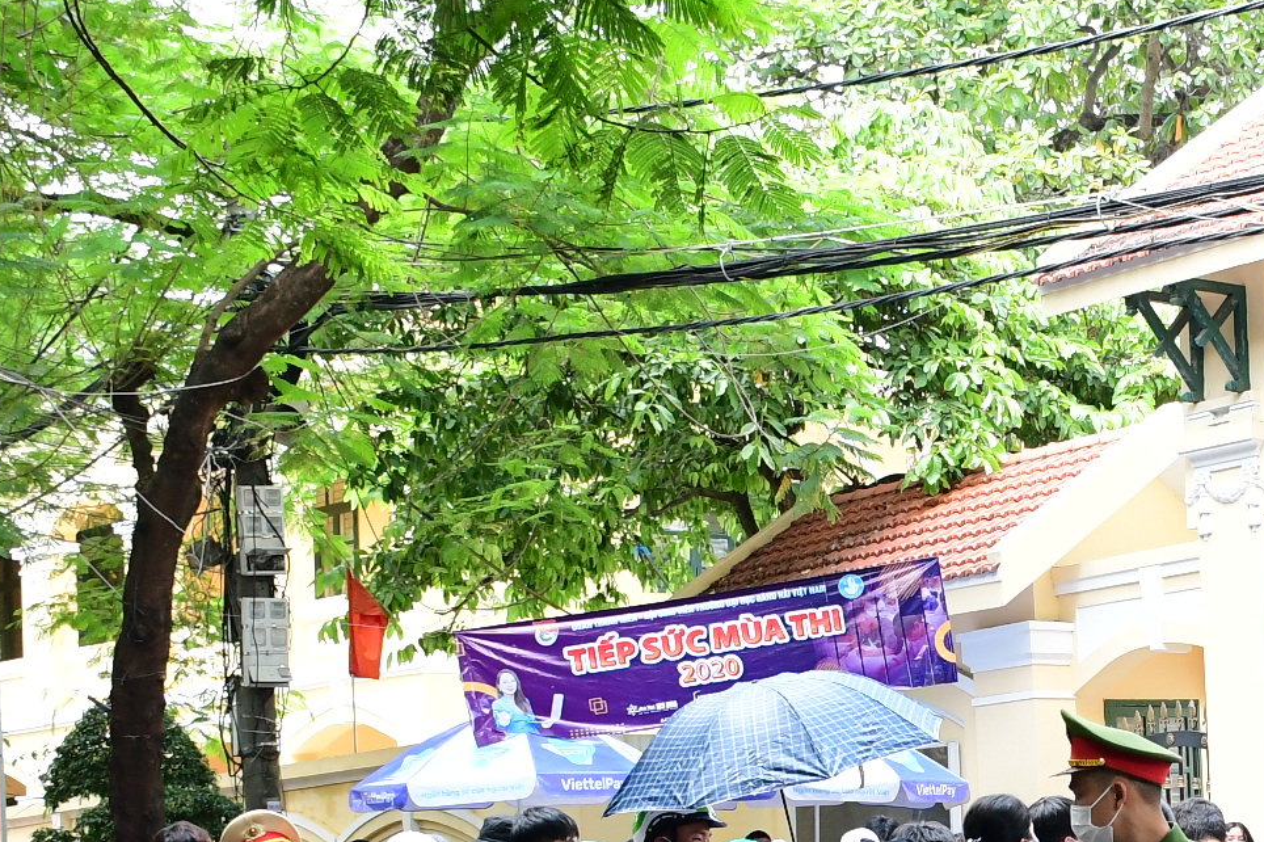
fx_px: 2738
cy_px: 740
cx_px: 1197
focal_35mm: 78
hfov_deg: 25.0
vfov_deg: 17.3
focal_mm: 18
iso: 800
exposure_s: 1/200
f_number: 6.3
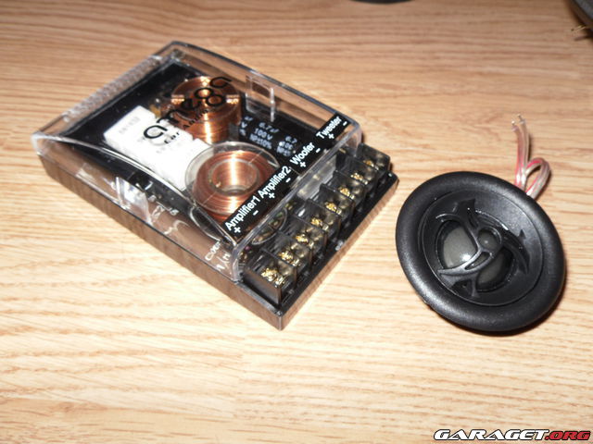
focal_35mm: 35
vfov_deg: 40.7
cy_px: 222
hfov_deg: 52.6
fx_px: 600
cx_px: 296
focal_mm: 6.3
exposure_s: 1/45
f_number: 3.5
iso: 80
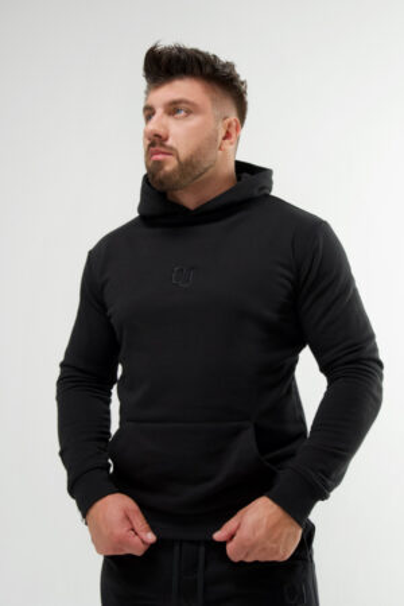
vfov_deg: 43.6
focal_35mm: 45
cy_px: 303
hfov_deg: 29.9
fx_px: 757
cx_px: 202
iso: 500
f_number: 4
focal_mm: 30
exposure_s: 1/160
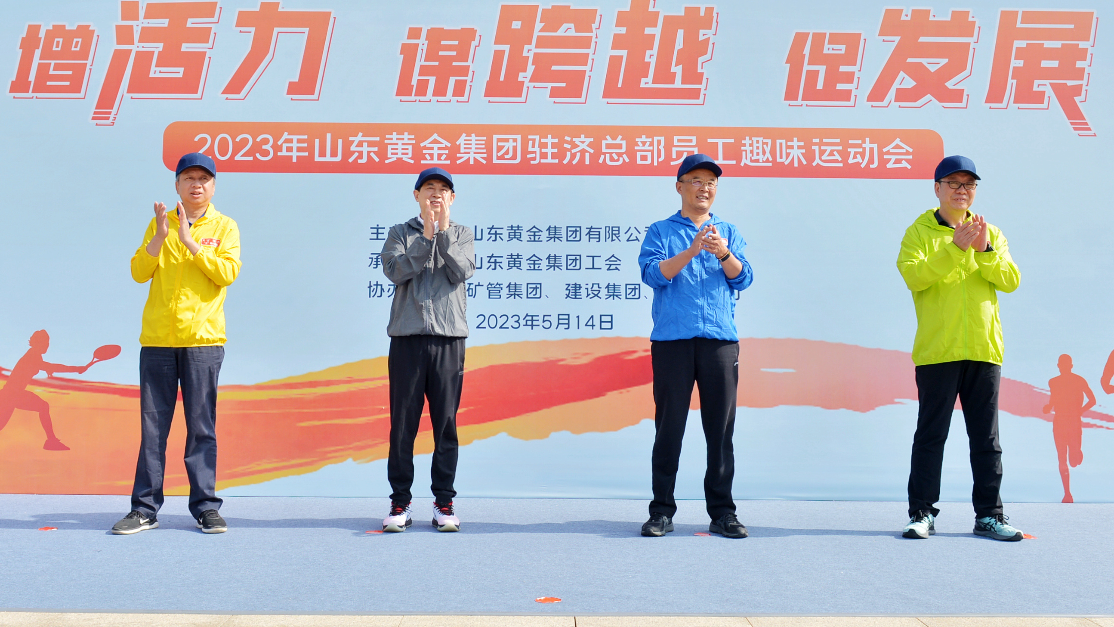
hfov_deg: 71.9
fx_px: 768
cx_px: 567
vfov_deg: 44.3
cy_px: 290
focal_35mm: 26
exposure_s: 1/350
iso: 200
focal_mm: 24
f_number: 6.7
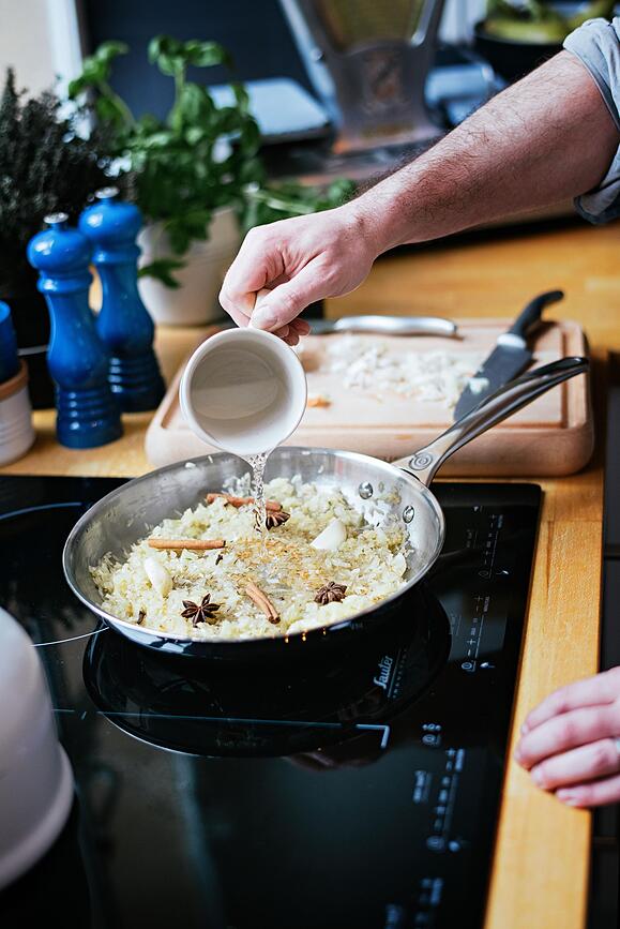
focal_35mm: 58
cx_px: 310
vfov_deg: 34.5
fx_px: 1496
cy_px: 464
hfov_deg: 23.4
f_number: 2.5
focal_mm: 58
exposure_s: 1/640
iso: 640
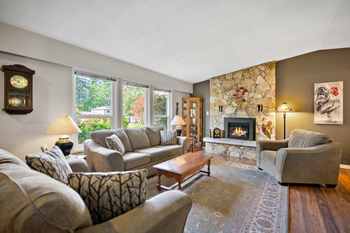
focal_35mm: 16
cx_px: 175
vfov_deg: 73.7
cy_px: 116
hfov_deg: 96.7
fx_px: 156
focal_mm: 16
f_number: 7.1
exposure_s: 1/15
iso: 400
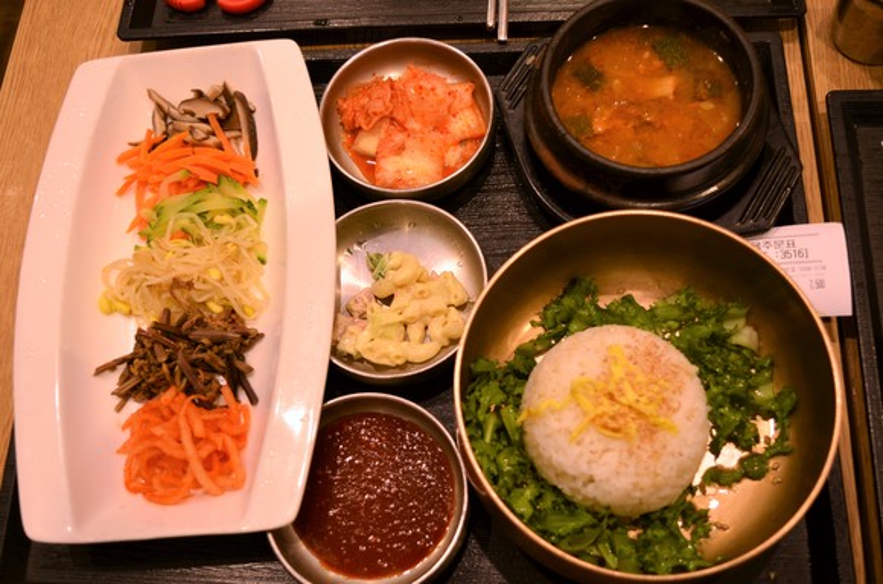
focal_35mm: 36
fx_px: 881
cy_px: 292
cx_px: 442
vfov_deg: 36.7
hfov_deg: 53.2
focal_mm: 24
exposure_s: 1/30
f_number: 4
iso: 140
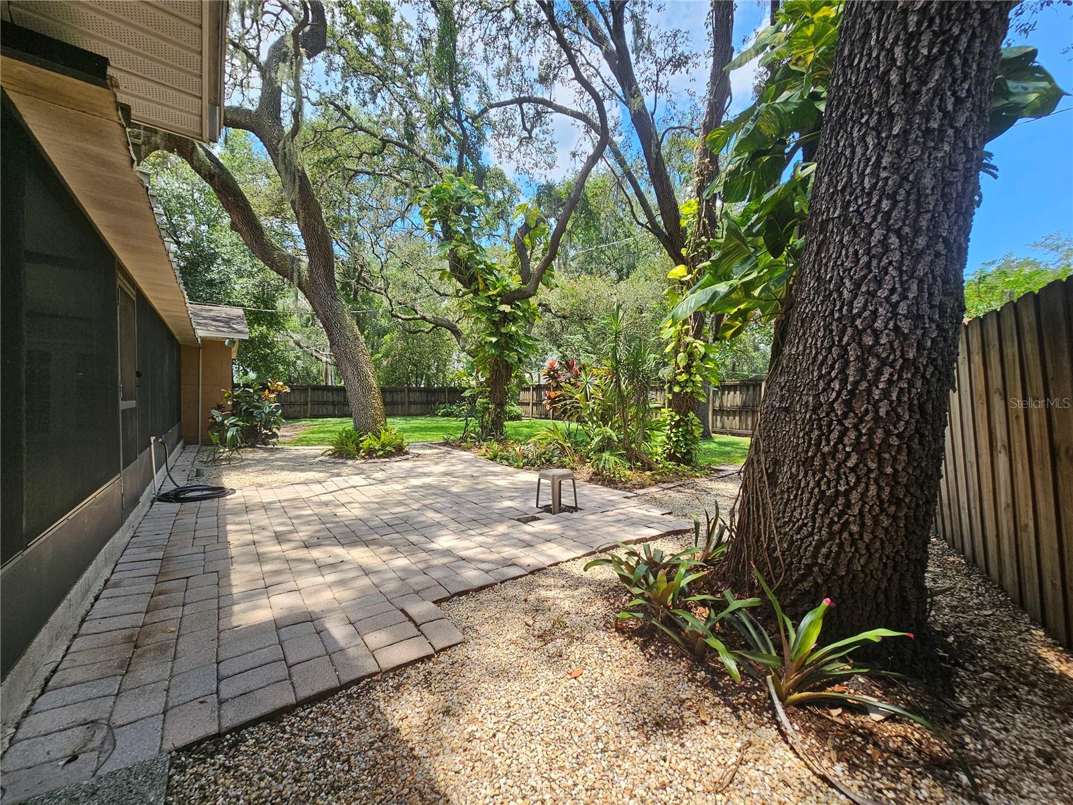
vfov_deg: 89.9
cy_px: 402
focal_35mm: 13
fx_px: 403
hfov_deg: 106.2
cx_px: 536
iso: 50
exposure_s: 1/490
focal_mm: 2.2
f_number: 2.2
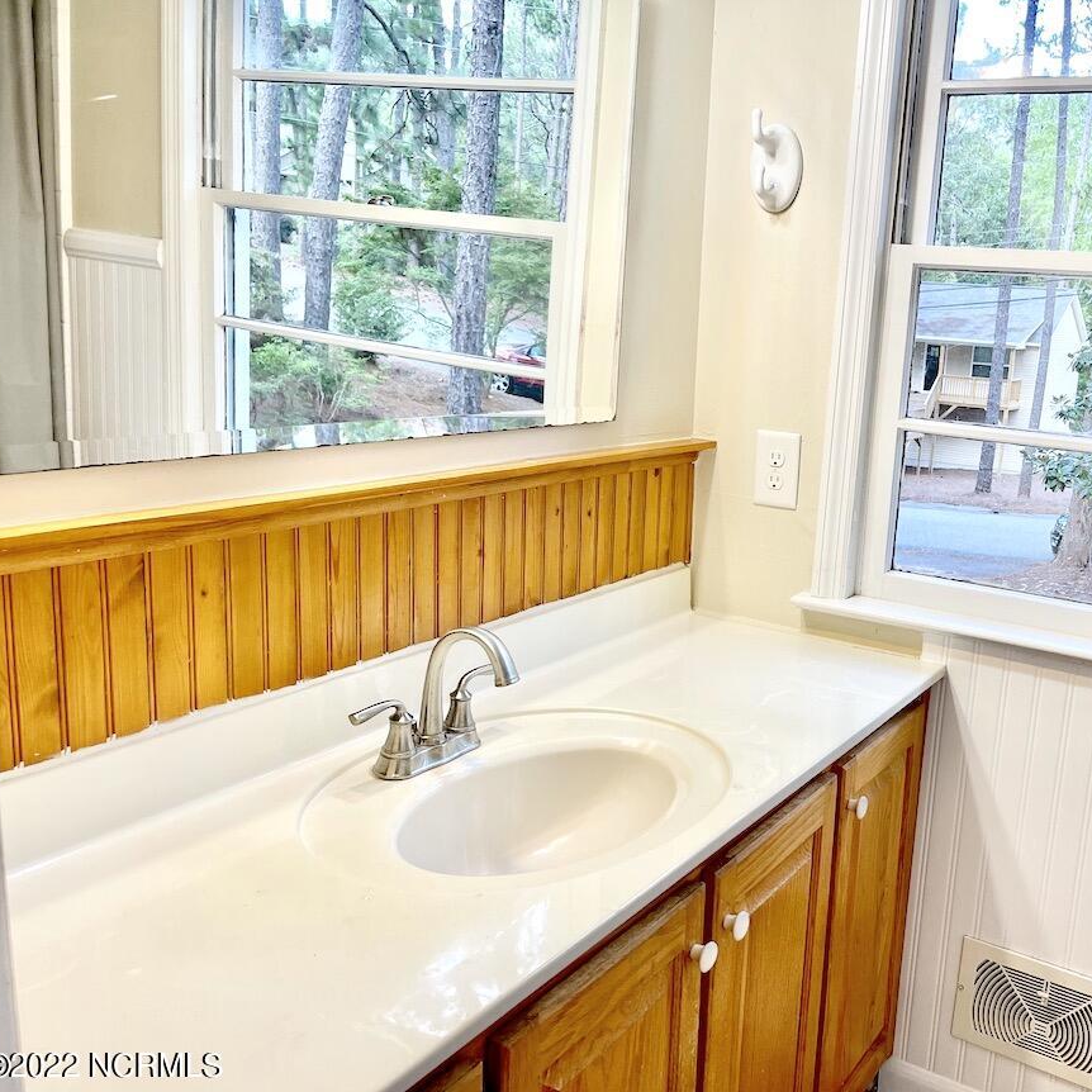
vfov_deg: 51.1
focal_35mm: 32
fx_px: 1142
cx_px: 740
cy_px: 547
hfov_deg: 50.1
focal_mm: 5.1
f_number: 1.6
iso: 100
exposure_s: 1/120
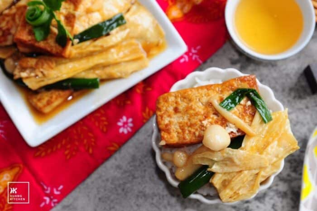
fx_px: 660
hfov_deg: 27.0
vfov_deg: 18.2
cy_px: 106
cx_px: 158
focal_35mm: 75
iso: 500
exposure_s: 1/90
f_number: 4.8
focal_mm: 50
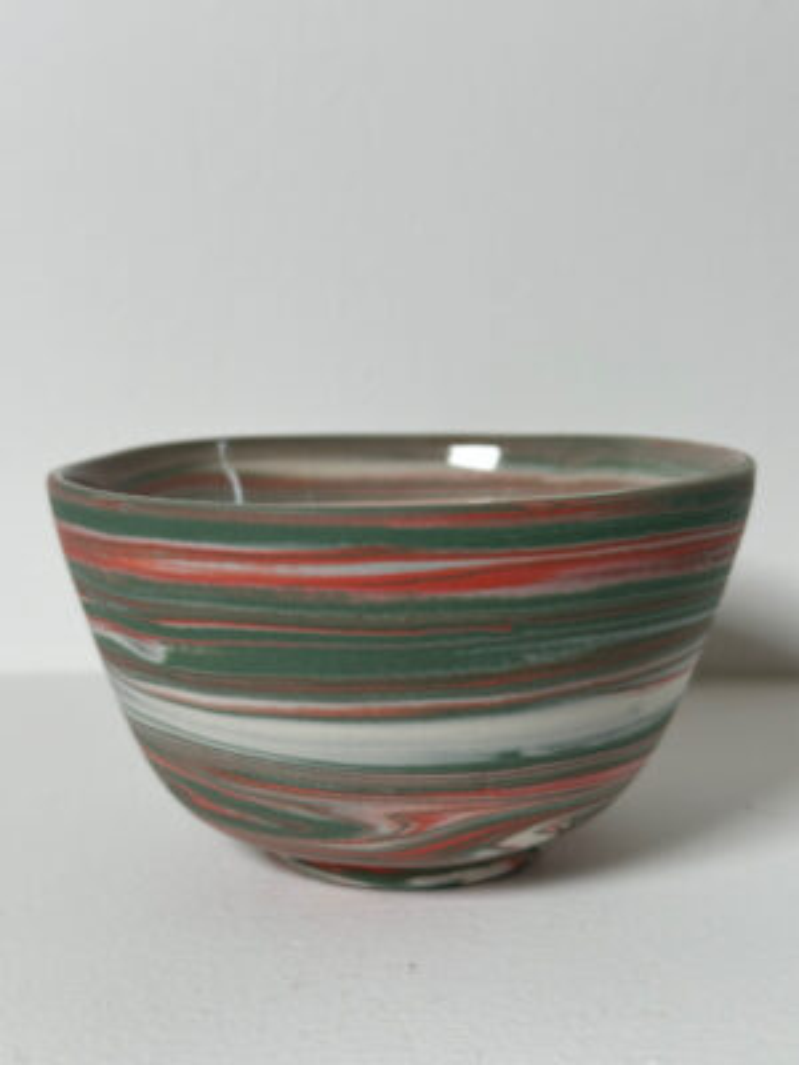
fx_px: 1477
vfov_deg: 39.7
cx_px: 400
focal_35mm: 48
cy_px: 532
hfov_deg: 30.3
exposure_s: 1/115
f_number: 1.78
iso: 80
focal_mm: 6.86
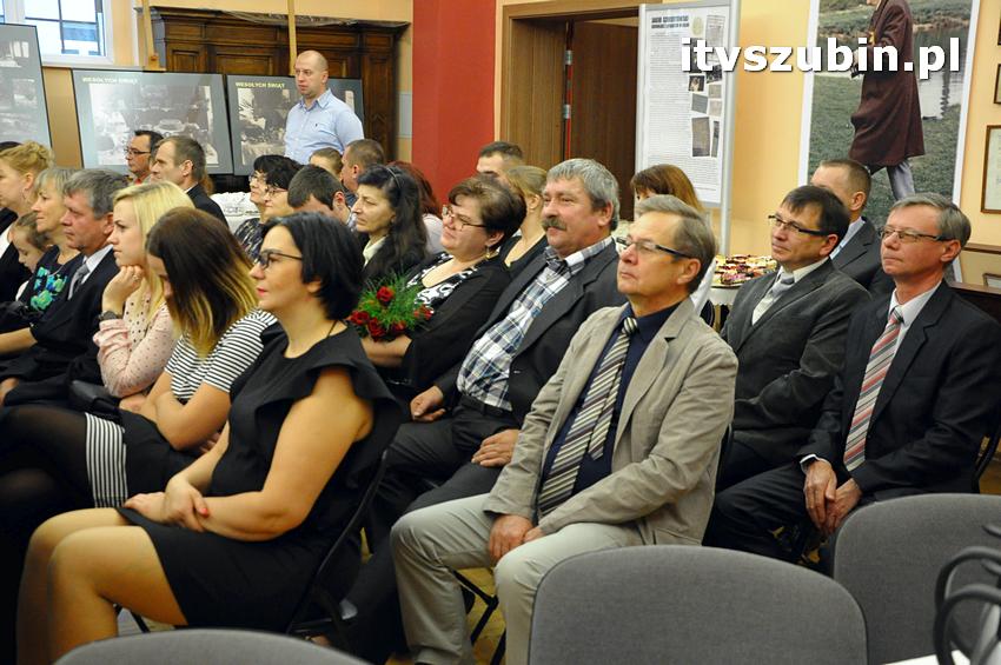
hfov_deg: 38.9
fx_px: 1417
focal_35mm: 51
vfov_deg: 26.4
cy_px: 332
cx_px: 500
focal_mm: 34
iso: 2500
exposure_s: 1/80
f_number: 5.6
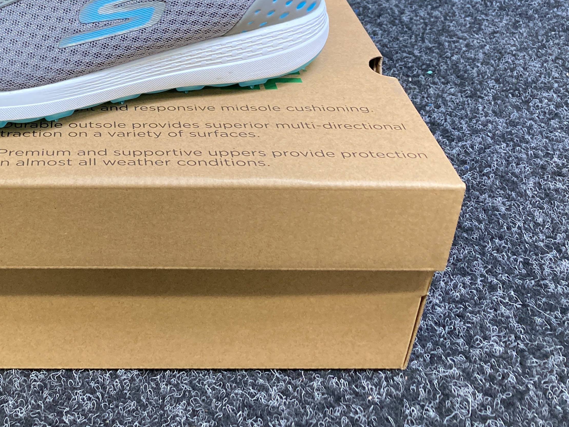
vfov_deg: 27.8
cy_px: 65
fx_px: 838
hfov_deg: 35.9
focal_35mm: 51
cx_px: 94
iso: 80
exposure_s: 1/60
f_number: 1.8
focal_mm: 3.99
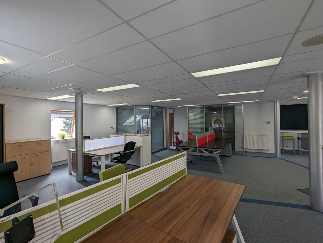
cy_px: 122
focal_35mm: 16
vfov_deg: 78.2
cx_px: 162
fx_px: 150
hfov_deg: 94.4
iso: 62
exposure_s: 1/125
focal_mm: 2.35
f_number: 2.2
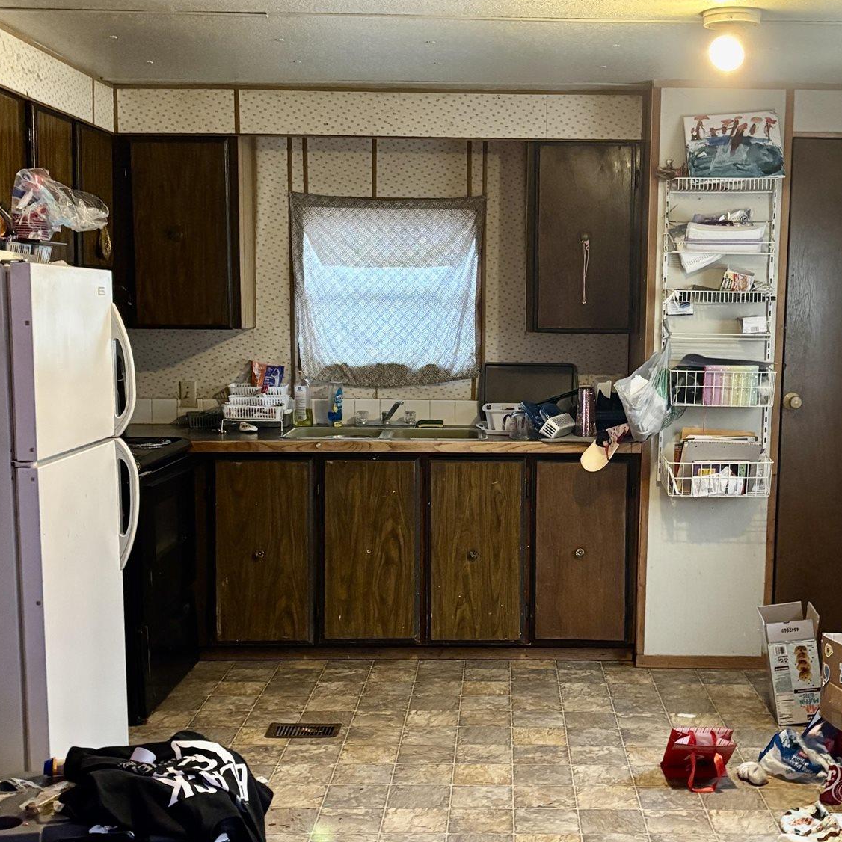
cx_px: 517
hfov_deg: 35.9
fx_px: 1293
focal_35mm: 47
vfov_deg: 36.0
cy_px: 448
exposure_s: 1/40
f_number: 1.6
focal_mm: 5.96
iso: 640
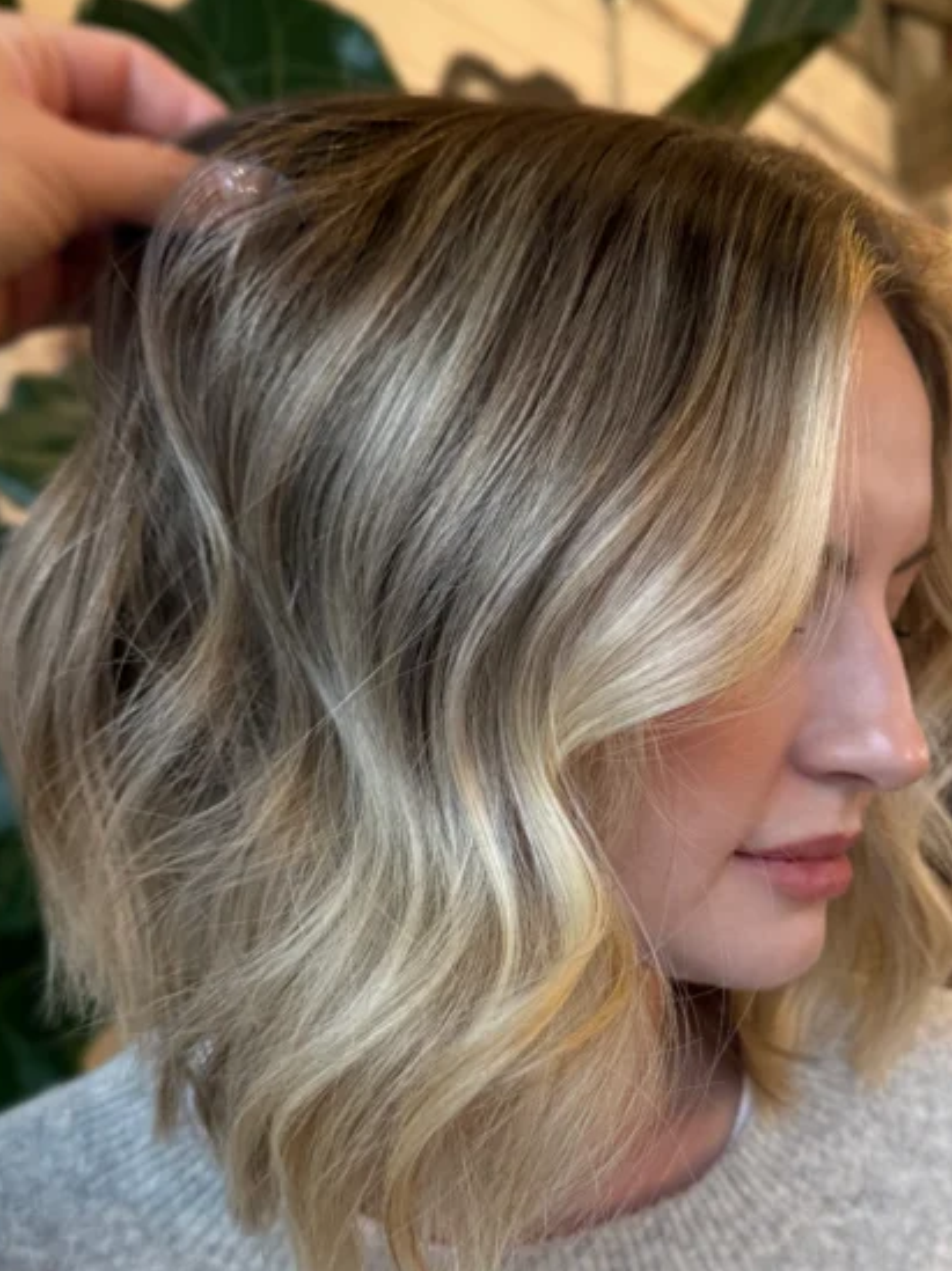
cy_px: 810
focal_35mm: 35
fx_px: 1285
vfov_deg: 52.0
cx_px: 586
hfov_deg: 40.4
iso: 500
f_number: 1.78
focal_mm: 6.76
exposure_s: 1/60
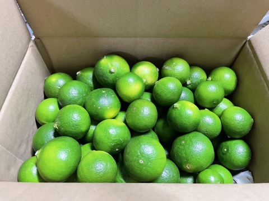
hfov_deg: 67.3
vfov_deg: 53.1
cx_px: 134
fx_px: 202
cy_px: 100
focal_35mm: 26
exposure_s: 1/40
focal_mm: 4.2
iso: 400
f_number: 1.6
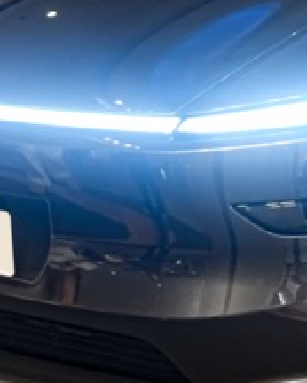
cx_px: 419
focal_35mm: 120
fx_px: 1362
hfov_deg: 12.4
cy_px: 108
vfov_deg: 16.0
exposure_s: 1/6.5
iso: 200
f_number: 4.5
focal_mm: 24.3
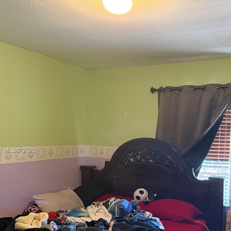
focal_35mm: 38
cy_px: 151
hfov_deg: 43.0
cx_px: 162
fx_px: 287
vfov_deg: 43.4
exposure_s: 1/40
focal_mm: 6.76
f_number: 1.78
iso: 800
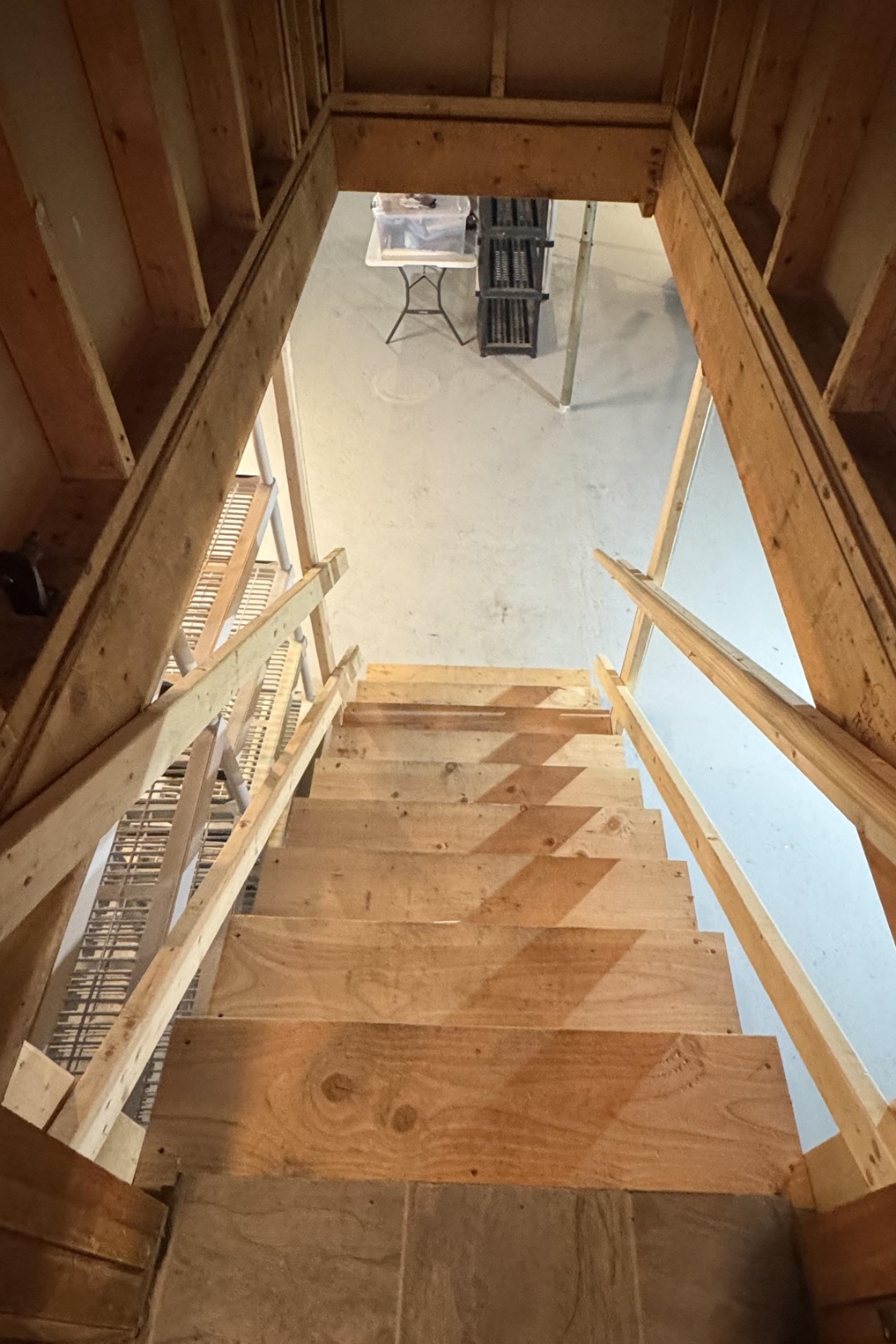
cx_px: 473
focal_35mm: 22
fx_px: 821
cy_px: 543
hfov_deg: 57.2
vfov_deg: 77.7
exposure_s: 1/60
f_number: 2.2
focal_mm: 2.22
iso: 800
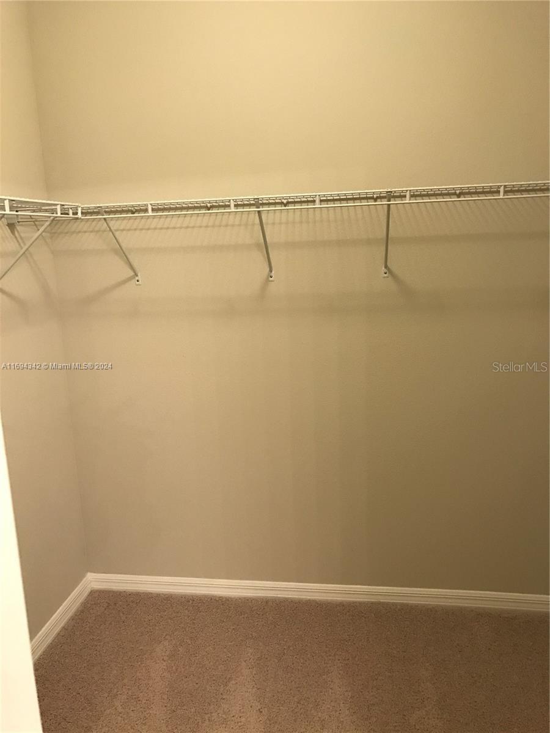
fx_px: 593
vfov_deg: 63.4
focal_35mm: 28
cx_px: 275
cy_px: 366
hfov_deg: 49.7
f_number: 1.8
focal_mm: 3.99
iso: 50
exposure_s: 1/15
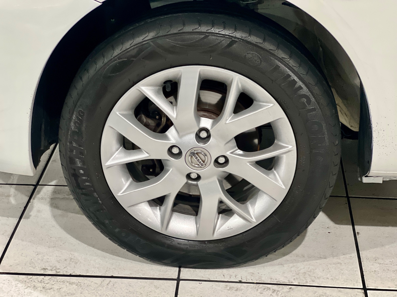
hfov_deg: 25.3
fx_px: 883
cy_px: 148
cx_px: 198
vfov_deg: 19.1
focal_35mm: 77
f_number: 2.8
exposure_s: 1/24
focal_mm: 9
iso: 400
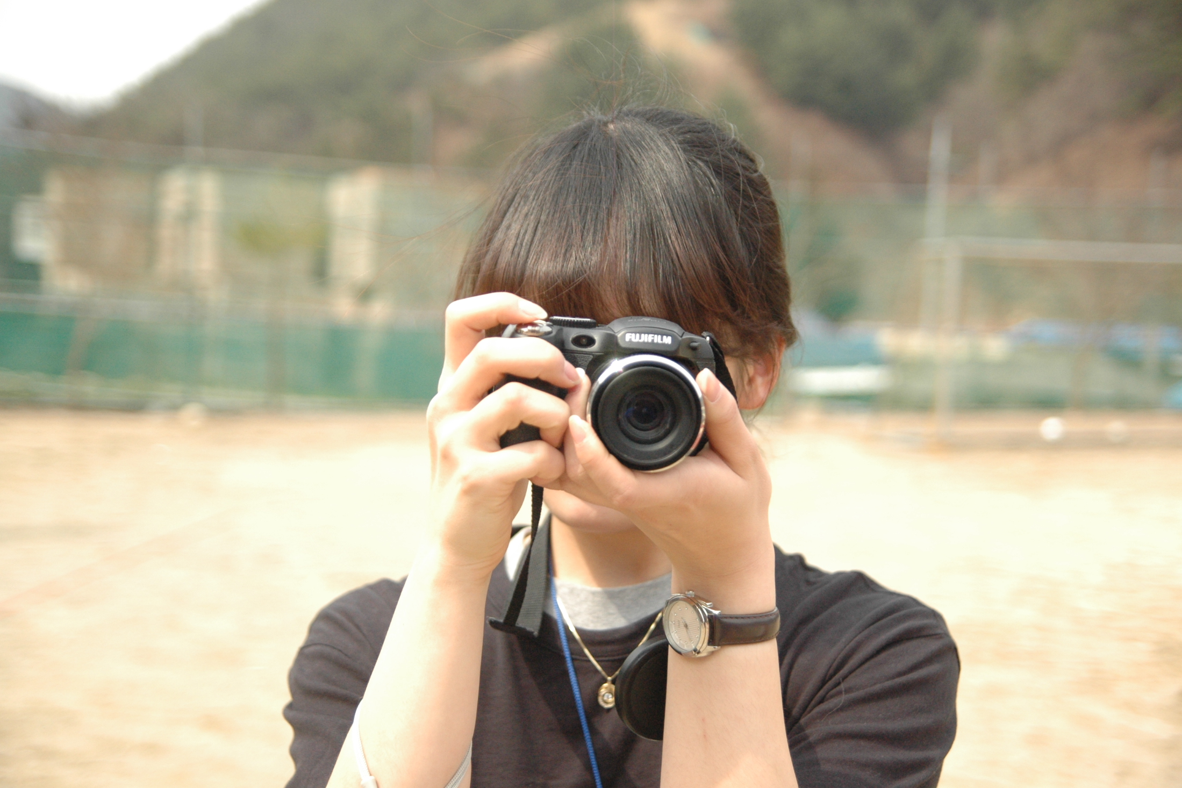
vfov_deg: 23.4
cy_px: 392
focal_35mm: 58
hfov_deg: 34.5
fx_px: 1904
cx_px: 588
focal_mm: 38
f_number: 3.2
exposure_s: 1/5000
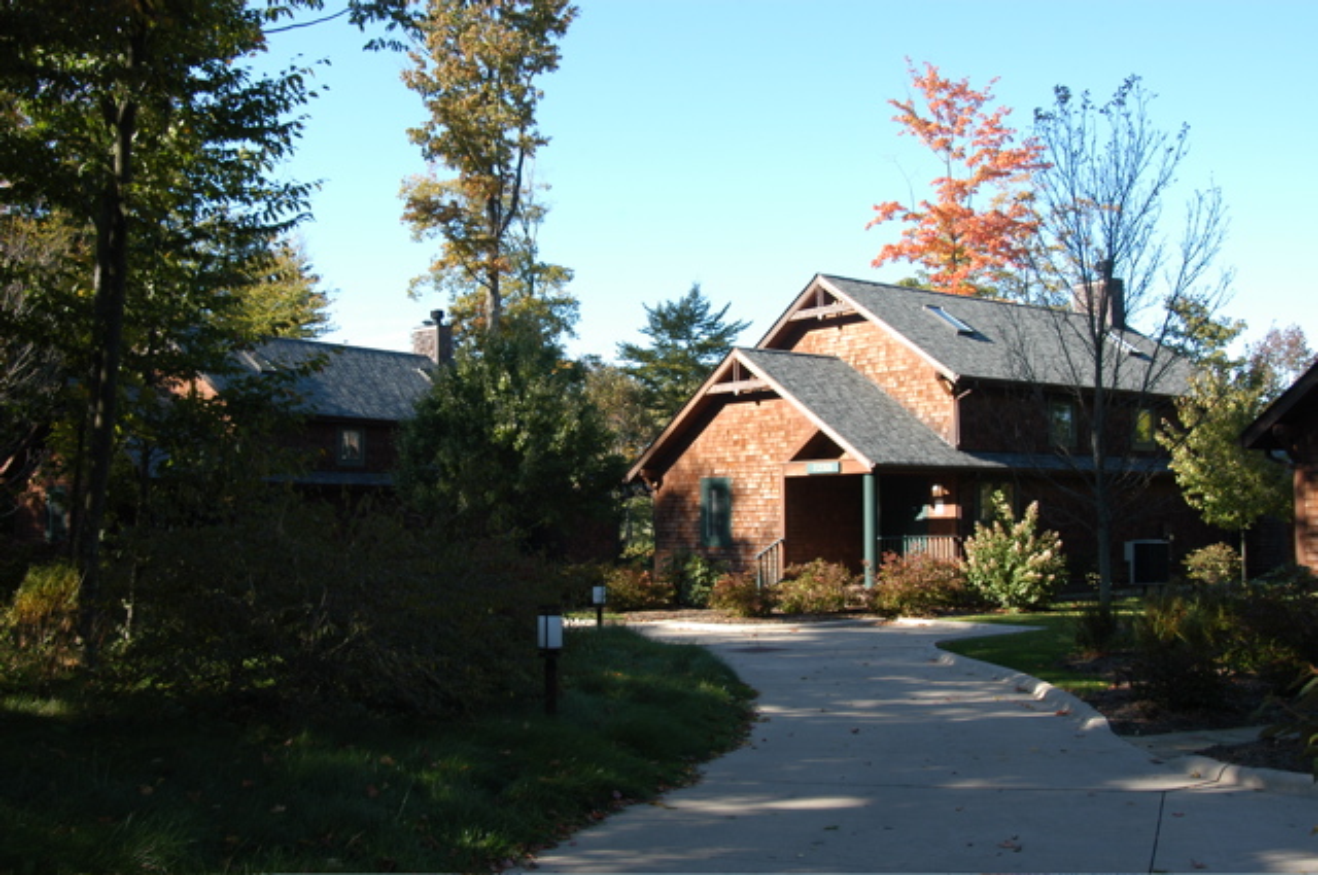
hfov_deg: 53.2
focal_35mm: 36
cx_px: 659
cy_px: 438
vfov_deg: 36.8
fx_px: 1316
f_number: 7.1
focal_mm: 24
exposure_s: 1/125
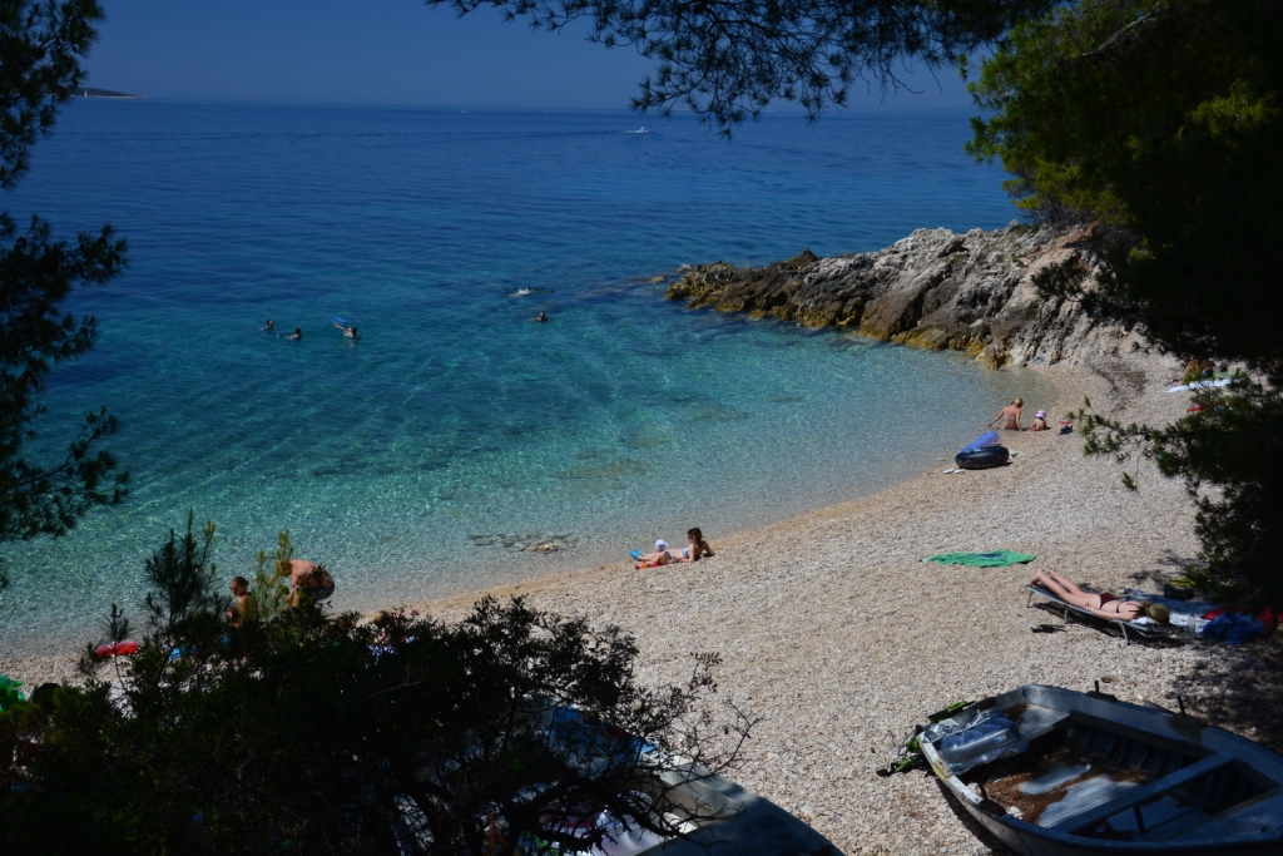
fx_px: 1497
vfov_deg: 31.9
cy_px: 428
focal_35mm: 42
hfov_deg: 46.4
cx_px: 642
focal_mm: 28
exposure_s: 1/1250
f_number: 4
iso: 200
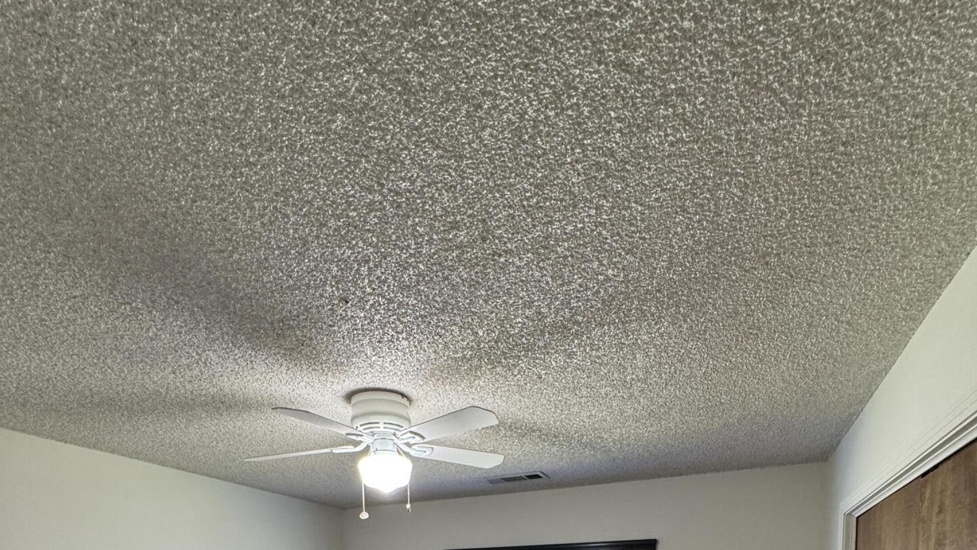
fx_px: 544
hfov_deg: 83.8
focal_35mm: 21
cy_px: 650
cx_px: 496
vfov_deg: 39.6
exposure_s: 1/60
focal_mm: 2.22
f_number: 2.2
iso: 250
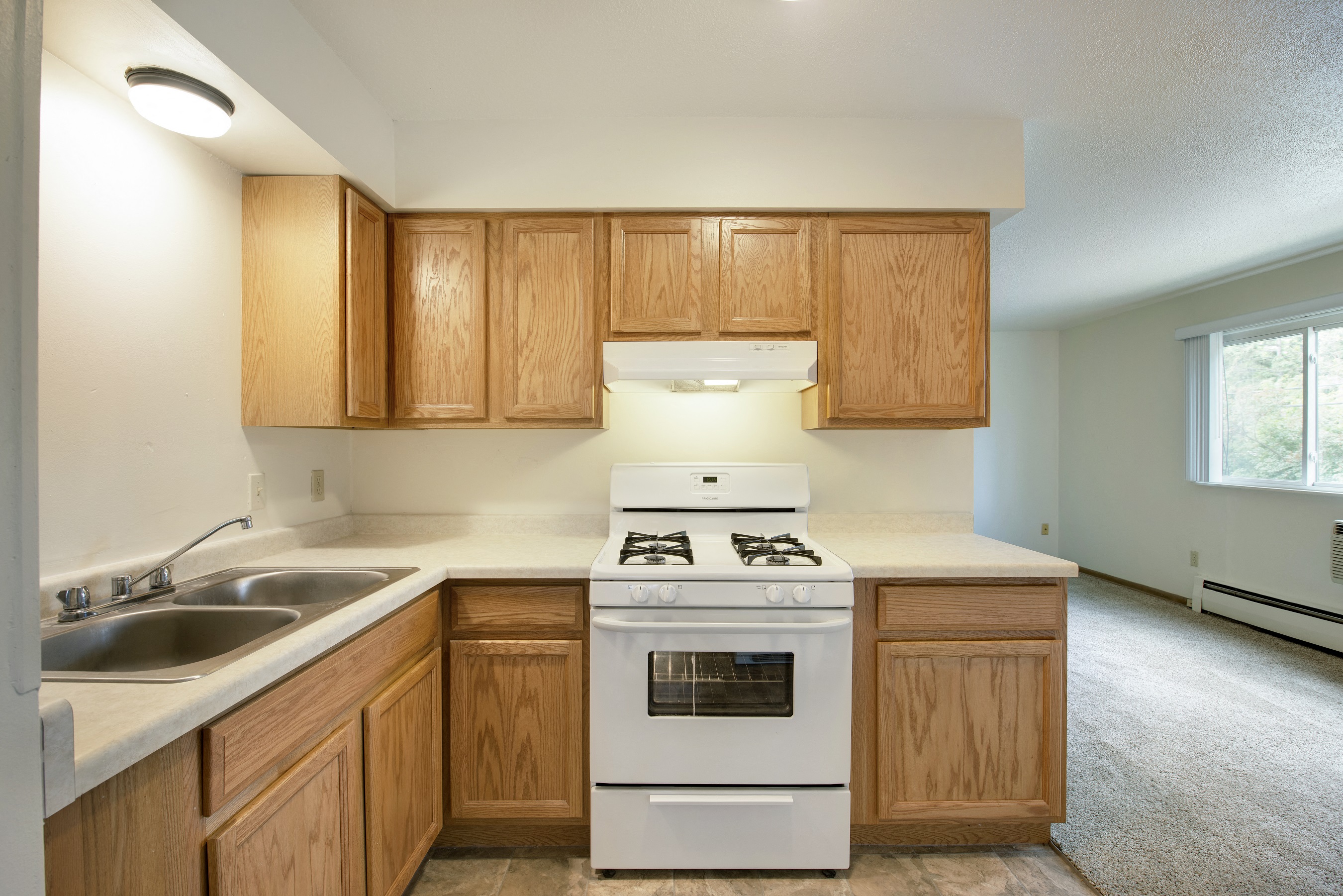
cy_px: 448
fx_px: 597
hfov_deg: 96.7
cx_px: 672
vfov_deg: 73.8
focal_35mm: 16
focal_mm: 16
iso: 400
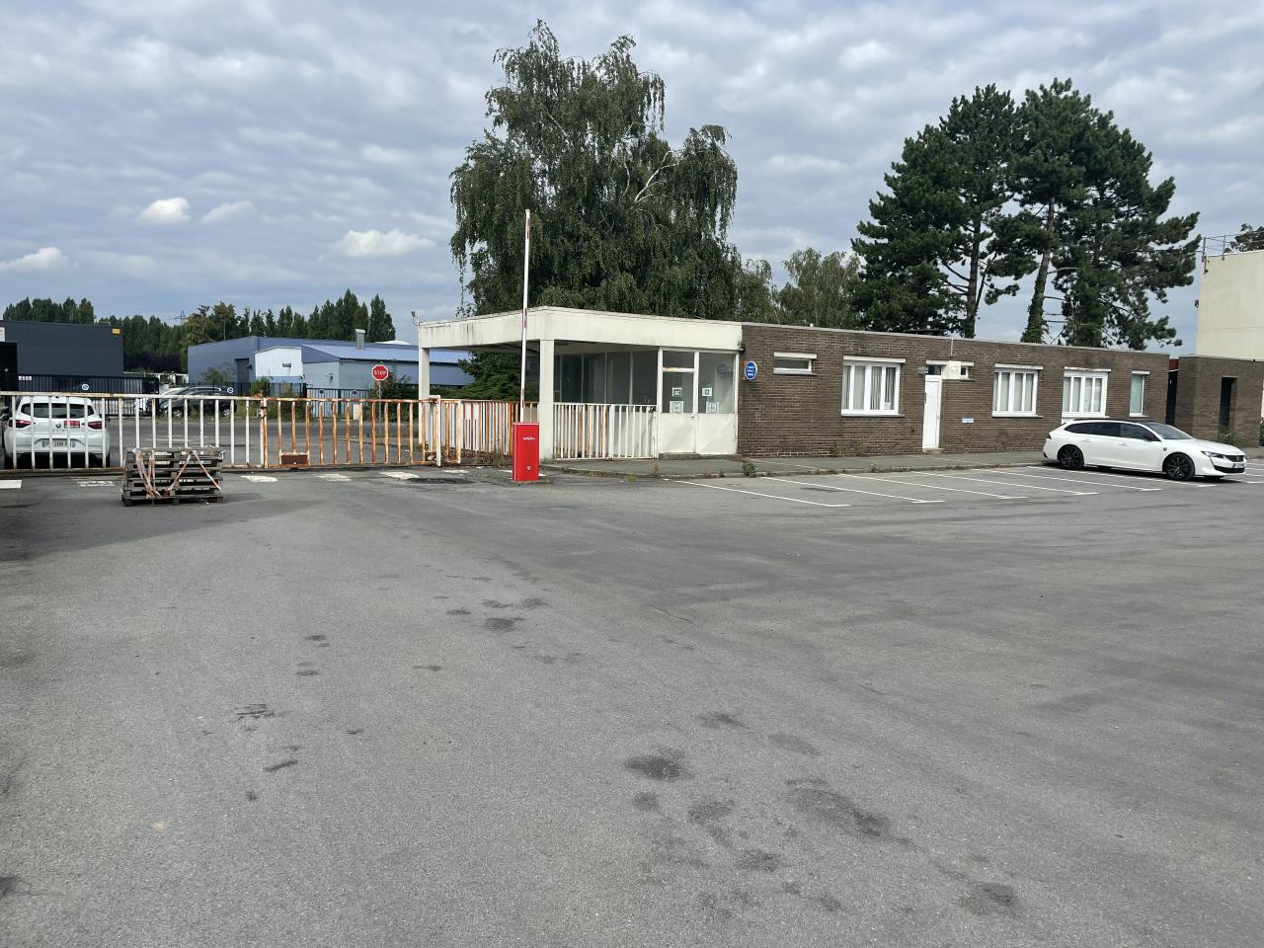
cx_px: 632
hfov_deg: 67.3
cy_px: 474
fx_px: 949
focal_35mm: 26
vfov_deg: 53.1
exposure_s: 1/4292
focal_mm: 4.2
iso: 32
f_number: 1.6
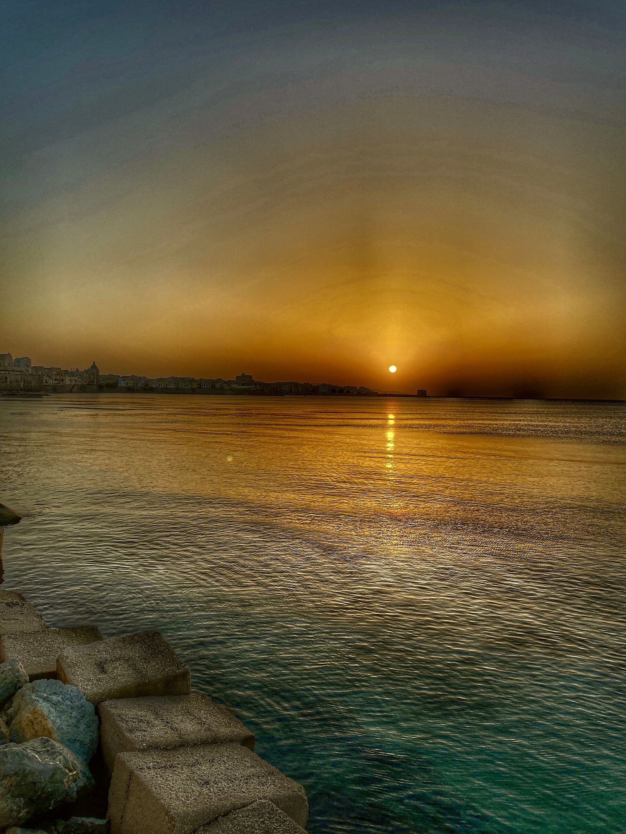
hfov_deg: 53.1
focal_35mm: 26
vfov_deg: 67.3
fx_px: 627
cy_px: 417
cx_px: 313
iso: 32
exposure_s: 1/1898
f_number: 1.8
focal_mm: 4.25
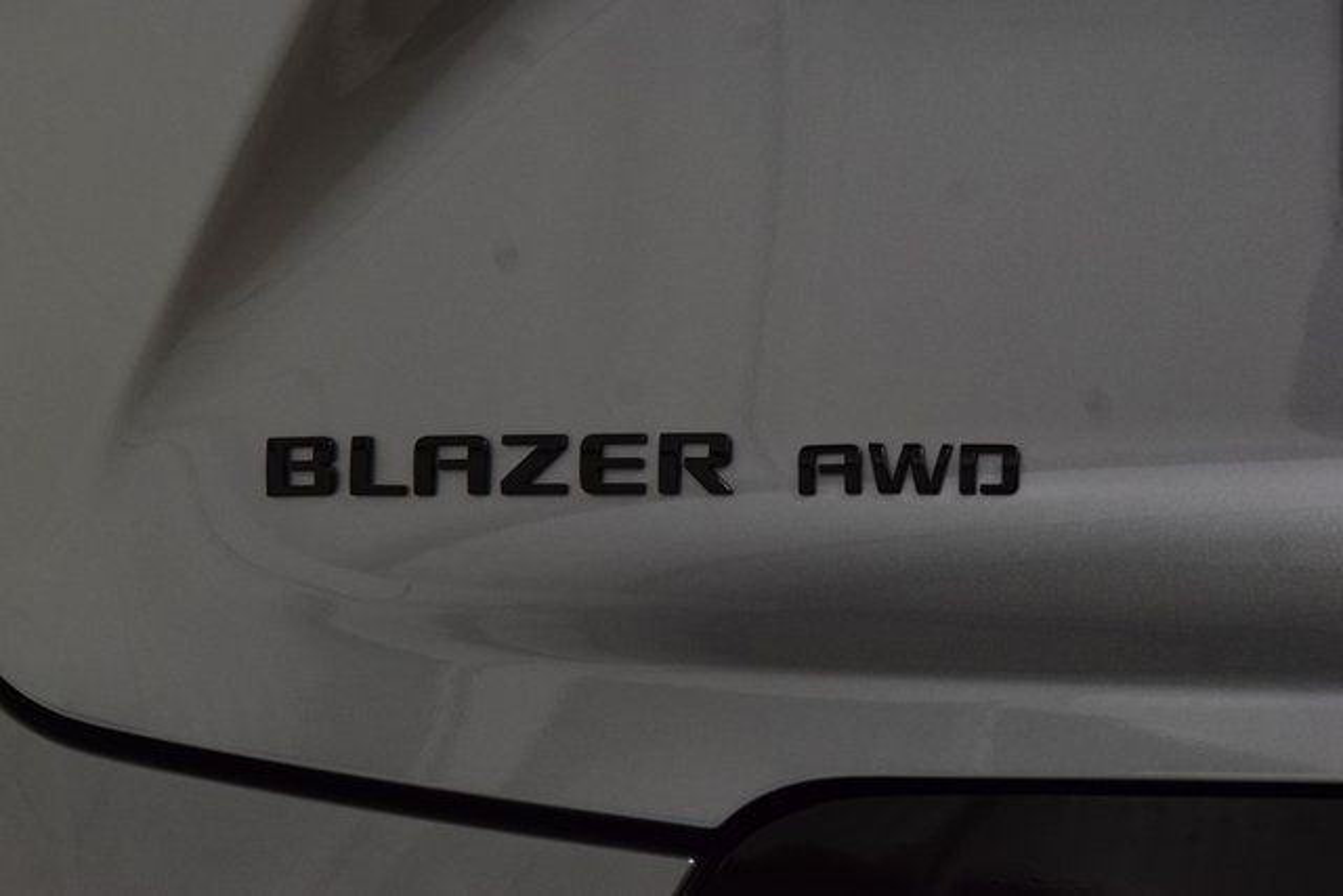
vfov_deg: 13.0
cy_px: 448
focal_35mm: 105
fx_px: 3918
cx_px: 672
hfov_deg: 19.5
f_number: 7.1
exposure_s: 1/30
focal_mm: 70
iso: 1000
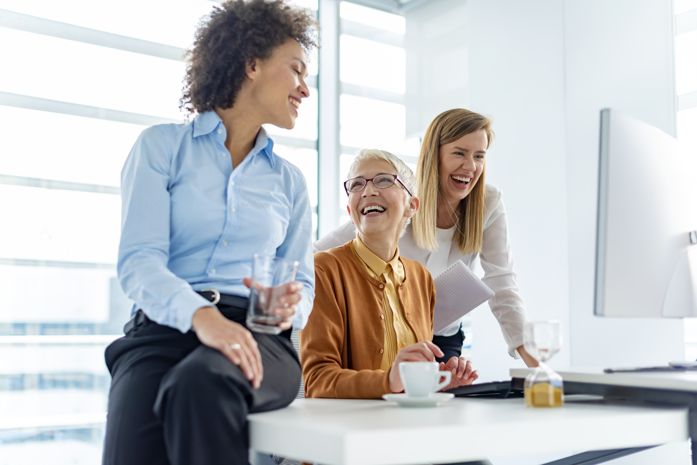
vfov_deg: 27.0
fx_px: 968
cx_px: 348
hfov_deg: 39.6
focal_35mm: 50
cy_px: 232
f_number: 2
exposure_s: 1/250
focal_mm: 50
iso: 250
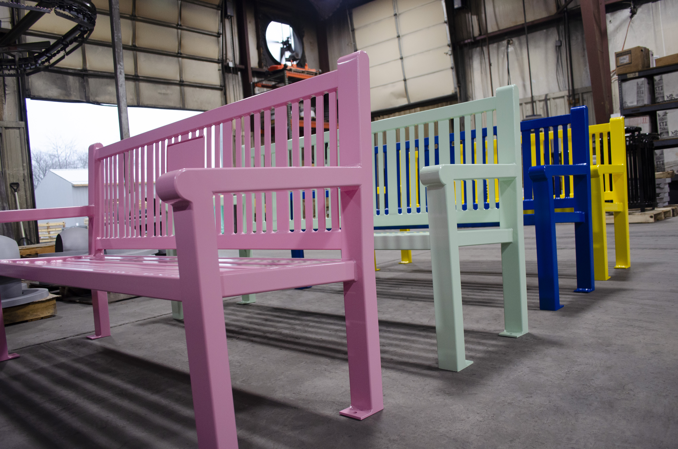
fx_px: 507
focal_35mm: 27
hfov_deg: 67.5
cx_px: 339
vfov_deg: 47.7
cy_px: 224
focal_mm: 18
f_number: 4
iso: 800
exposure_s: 1/60
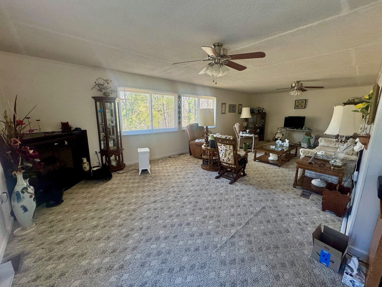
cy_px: 144
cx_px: 191
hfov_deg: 102.1
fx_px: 155
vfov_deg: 85.7
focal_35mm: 14
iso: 250
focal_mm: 2.22
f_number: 2.2
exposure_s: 1/120
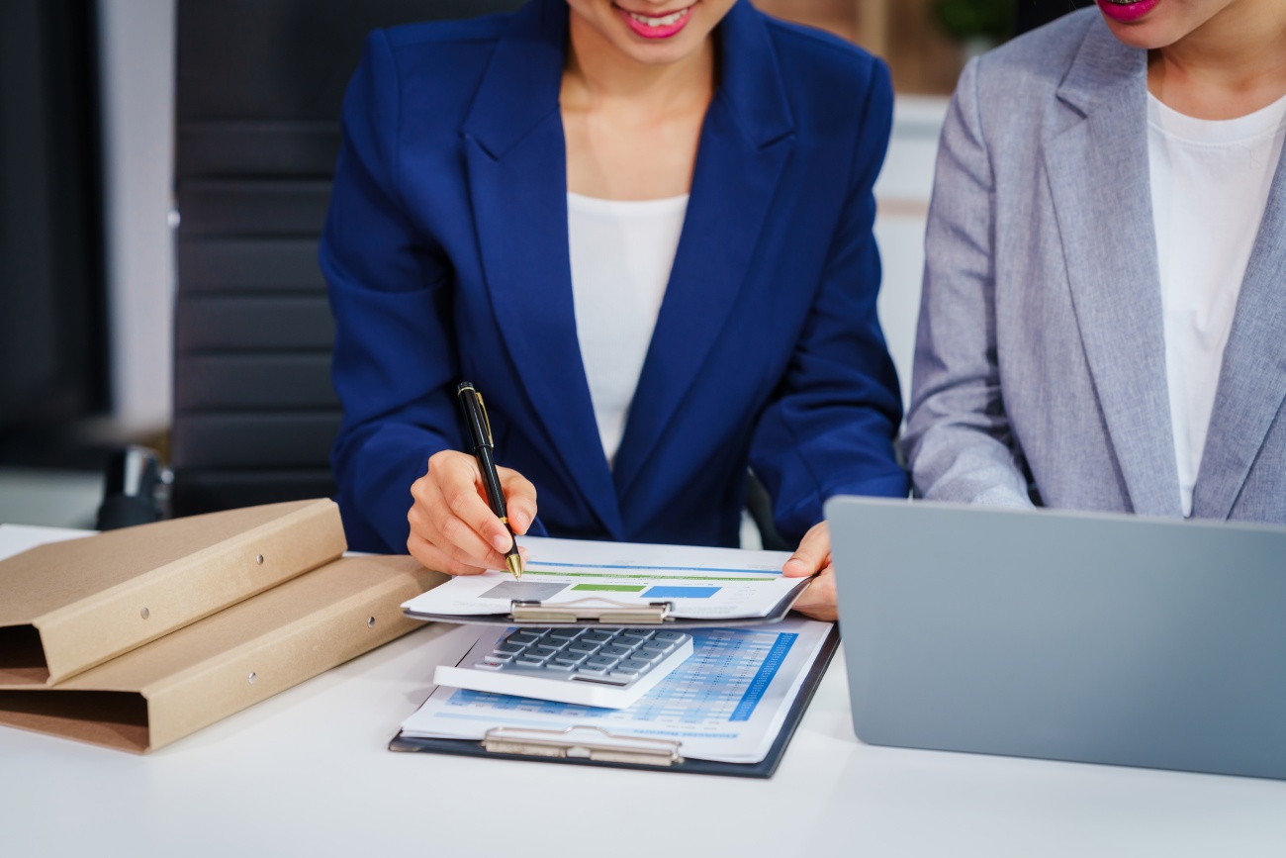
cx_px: 643
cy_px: 429
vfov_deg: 16.1
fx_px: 3037
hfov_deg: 23.9
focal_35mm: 85
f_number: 2.8
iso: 400
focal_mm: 85
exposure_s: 1/100
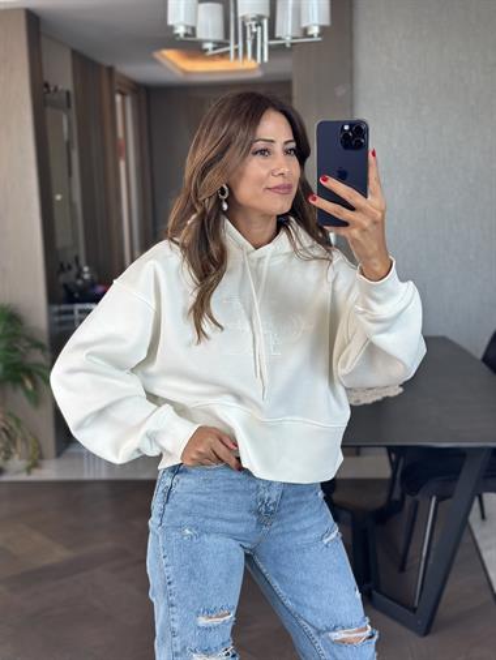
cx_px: 248
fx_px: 916
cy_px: 330
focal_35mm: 48
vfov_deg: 39.6
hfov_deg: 30.3
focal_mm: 6.86
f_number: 1.78
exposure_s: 1/120
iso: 80
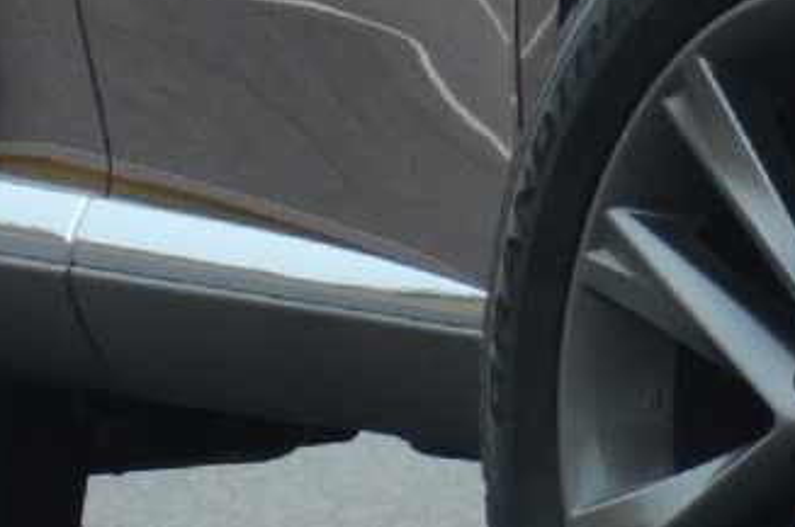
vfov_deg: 0.8
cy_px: -398
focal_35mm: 1718
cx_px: 1729
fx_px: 37883
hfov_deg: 1.2
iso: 720
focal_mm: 150
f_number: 5.6
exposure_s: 1/1000
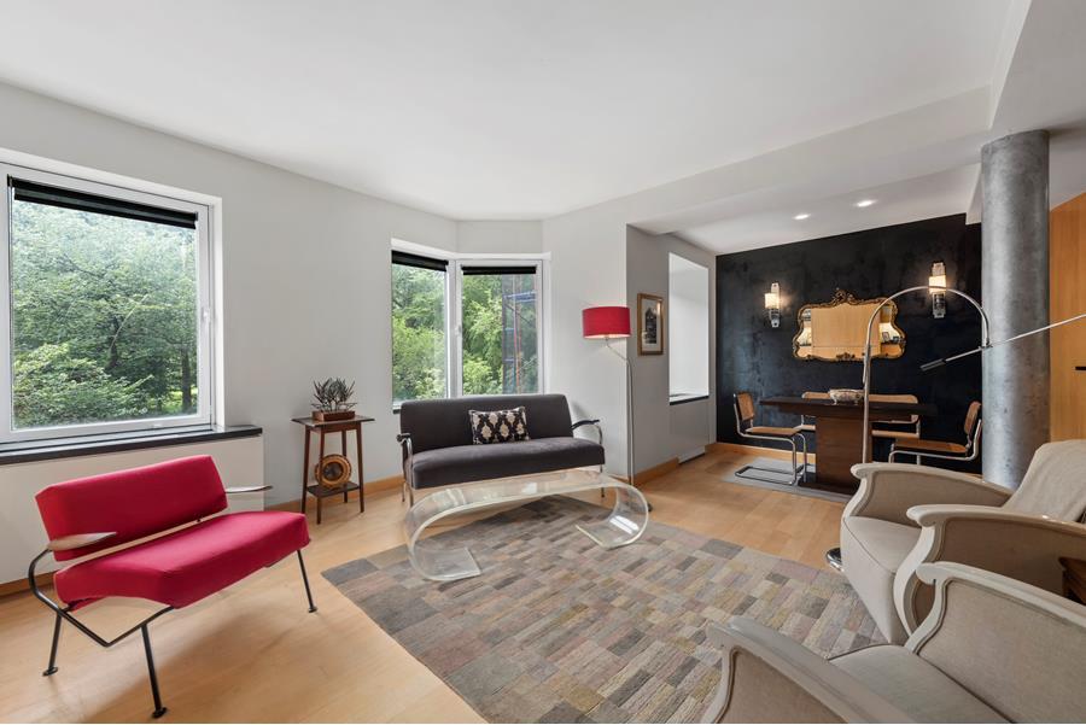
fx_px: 423
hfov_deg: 104.2
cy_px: 362
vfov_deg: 81.3
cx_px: 543
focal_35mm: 14
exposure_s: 1/8
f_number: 8
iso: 200
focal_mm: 14
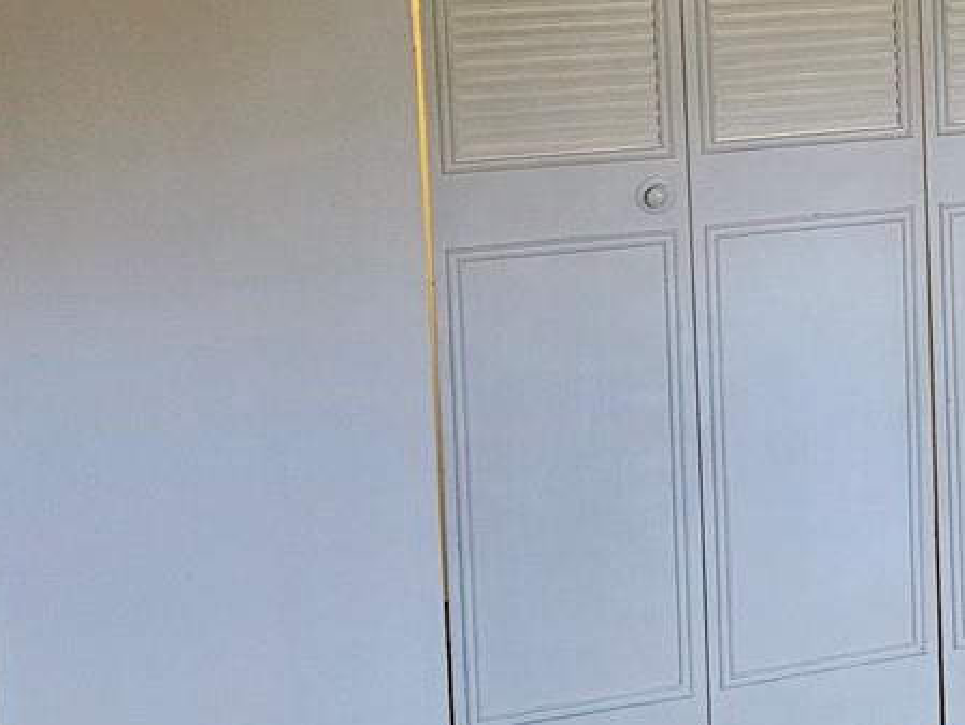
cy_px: -17
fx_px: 2287
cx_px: 1298
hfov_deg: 21.3
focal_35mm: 82
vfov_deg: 17.5
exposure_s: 1/120
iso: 250
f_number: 1.8
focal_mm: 5.4
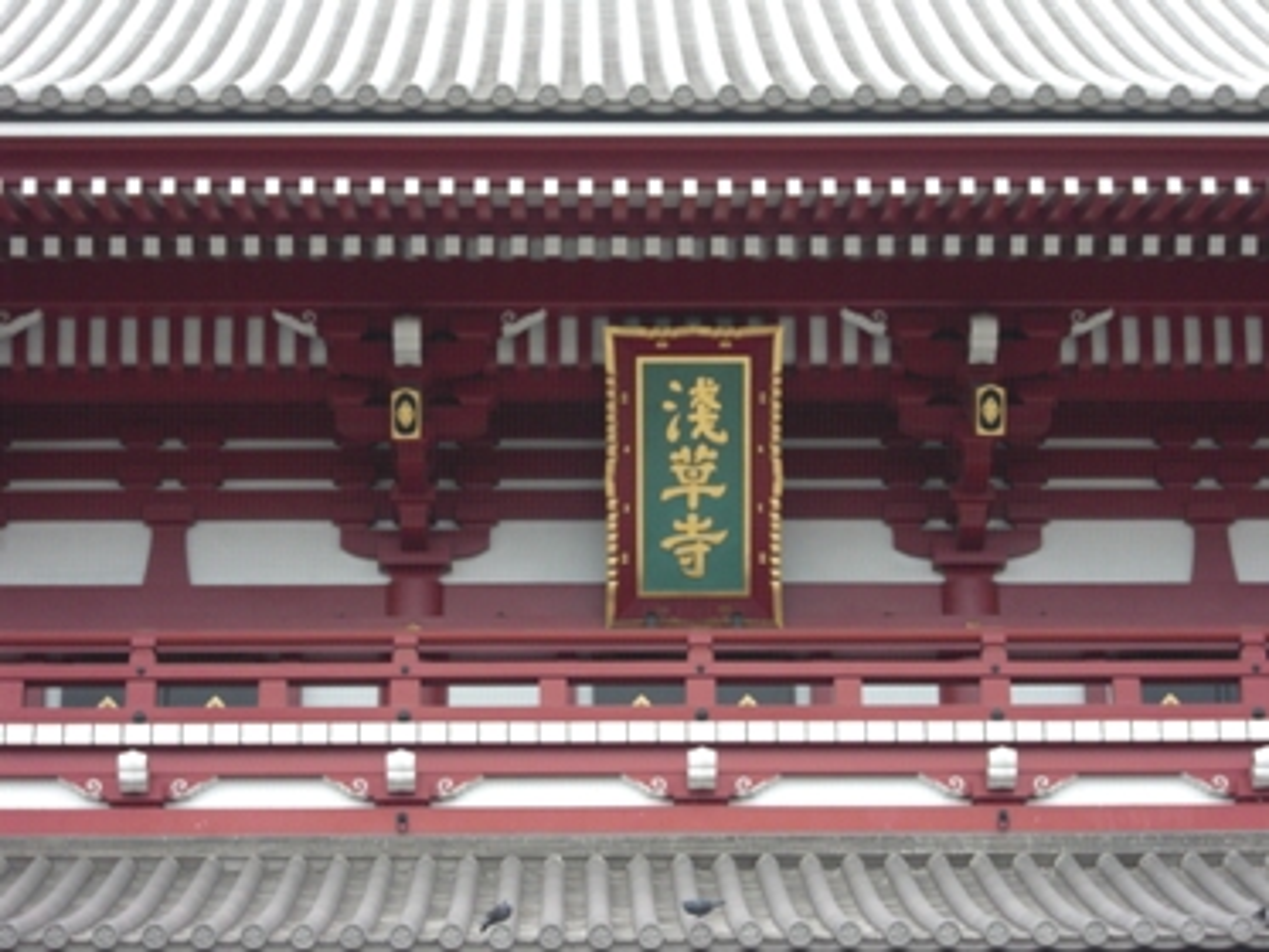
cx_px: 634
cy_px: 476
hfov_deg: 18.2
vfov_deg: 13.7
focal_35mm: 108
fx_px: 3960
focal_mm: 18.9
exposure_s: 1/125
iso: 200
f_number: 5.3
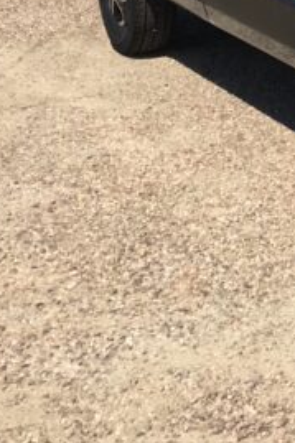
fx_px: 1415
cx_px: 663
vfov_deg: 16.9
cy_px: -104
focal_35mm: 115
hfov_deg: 10.5
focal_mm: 4.15
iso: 25
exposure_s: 1/1570
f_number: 2.2
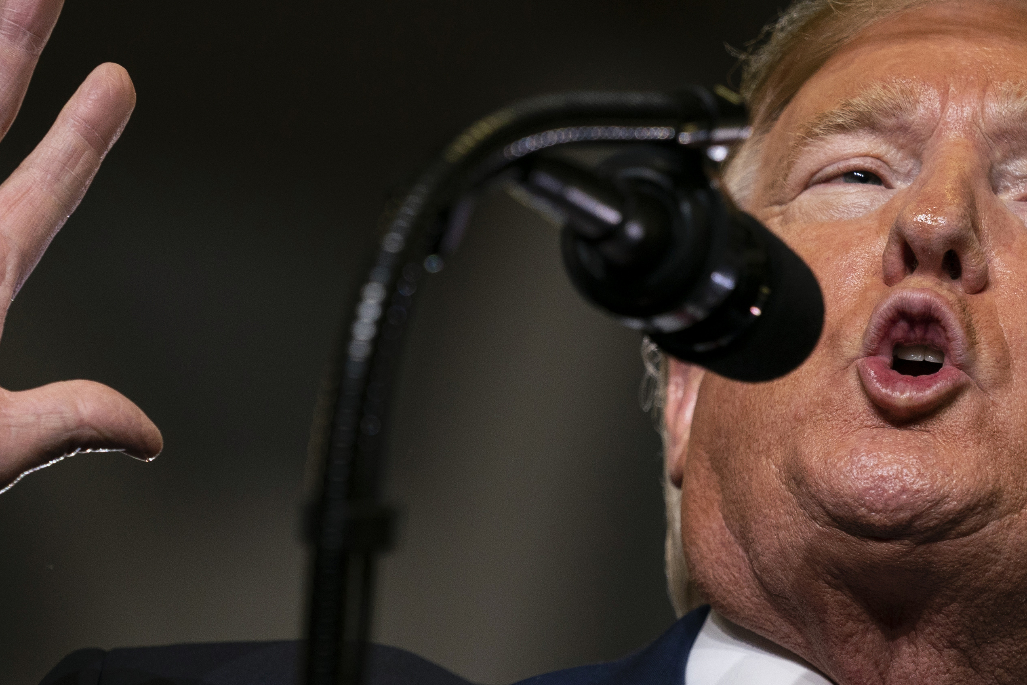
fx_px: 13465
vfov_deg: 2.9
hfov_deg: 4.4
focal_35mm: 472
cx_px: 583
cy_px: 565
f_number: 3.2
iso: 800
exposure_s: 1/1250
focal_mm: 200
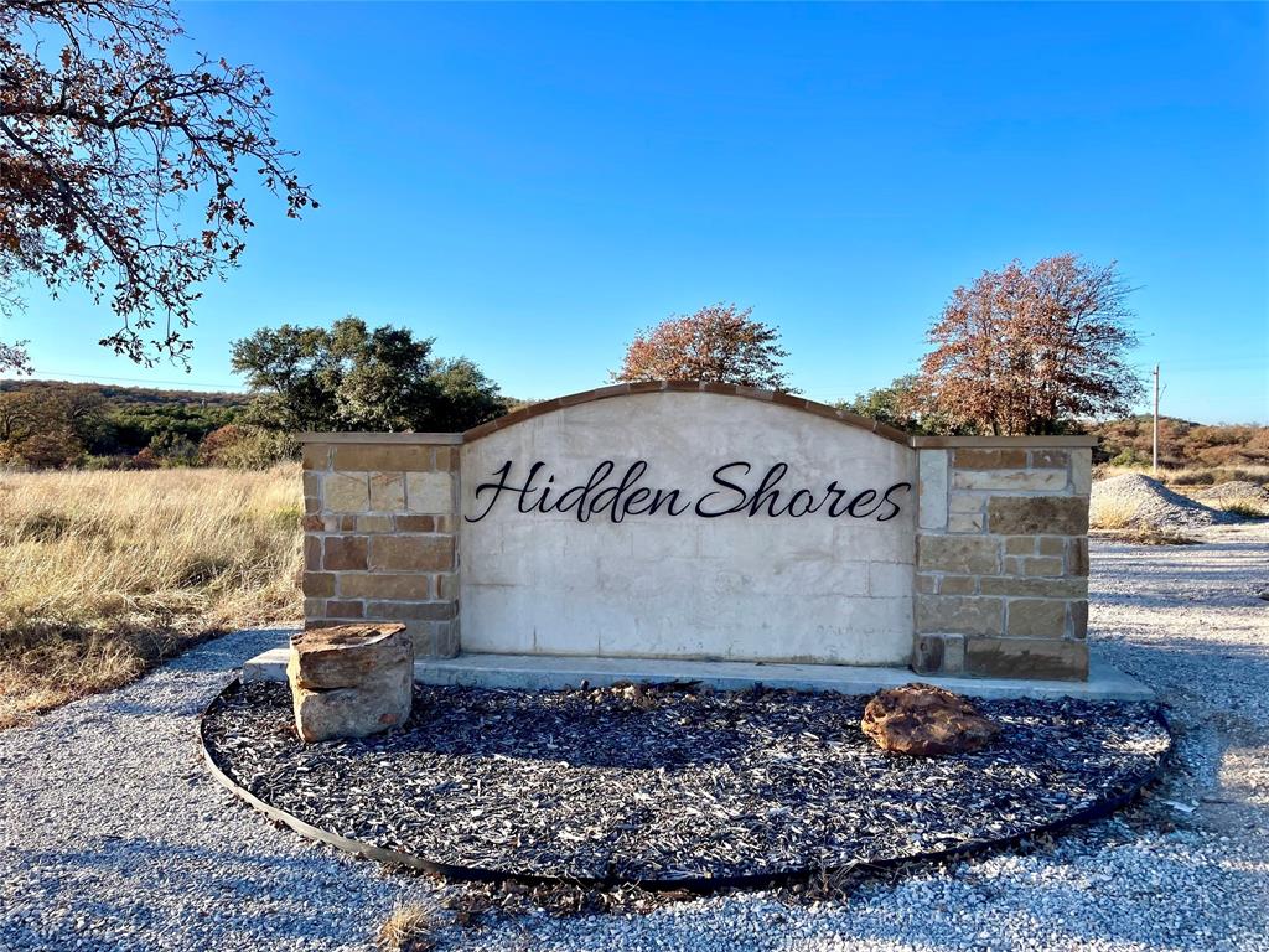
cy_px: 476
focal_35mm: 26
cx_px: 634
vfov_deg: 53.1
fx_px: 953
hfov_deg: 67.3
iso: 32
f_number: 1.6
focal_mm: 4.2
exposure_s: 1/2174
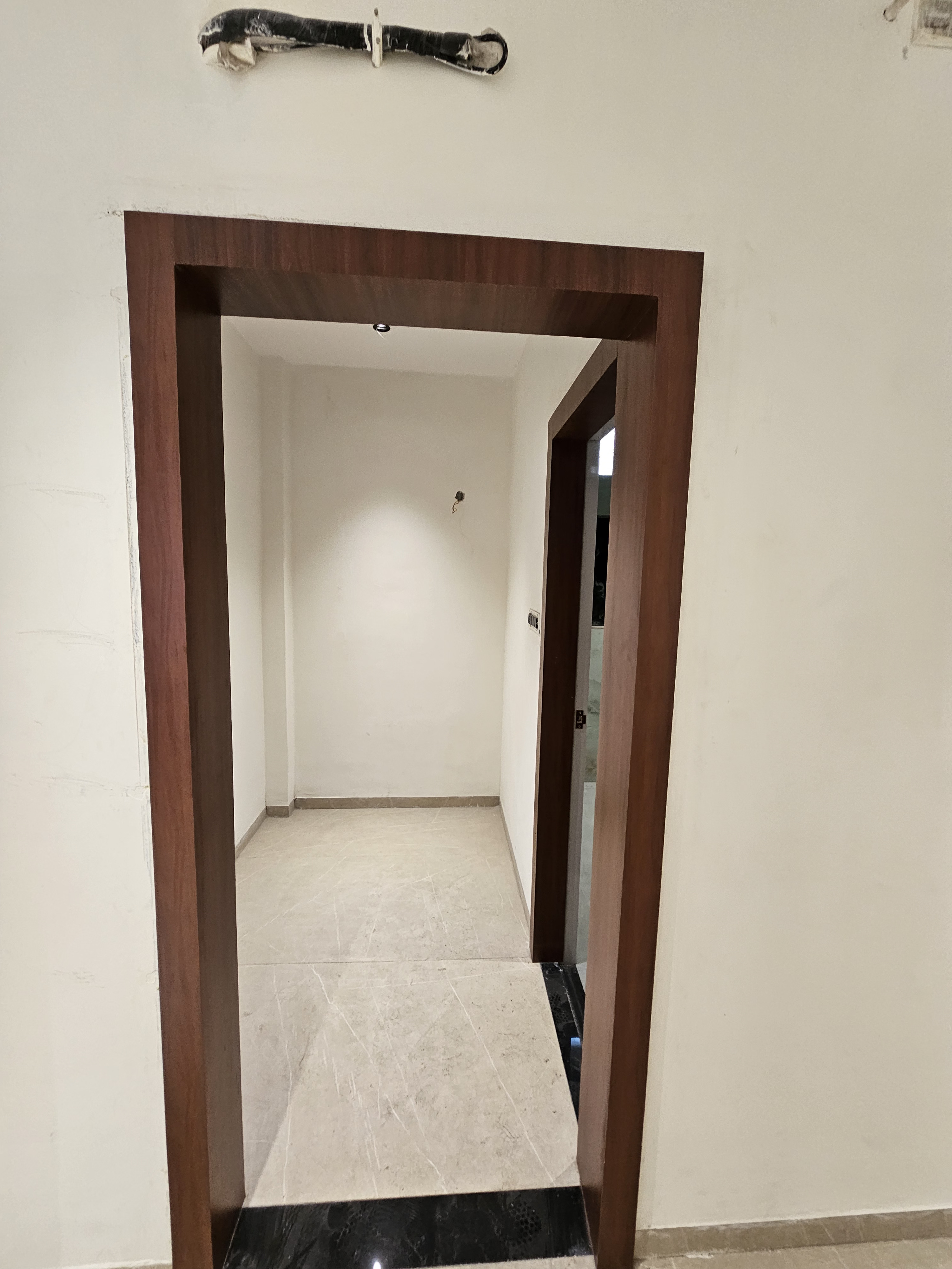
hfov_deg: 89.9
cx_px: 476
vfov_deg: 106.2
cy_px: 634
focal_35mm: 13
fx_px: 477
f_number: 2.2
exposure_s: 1/60
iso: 200
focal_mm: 2.2
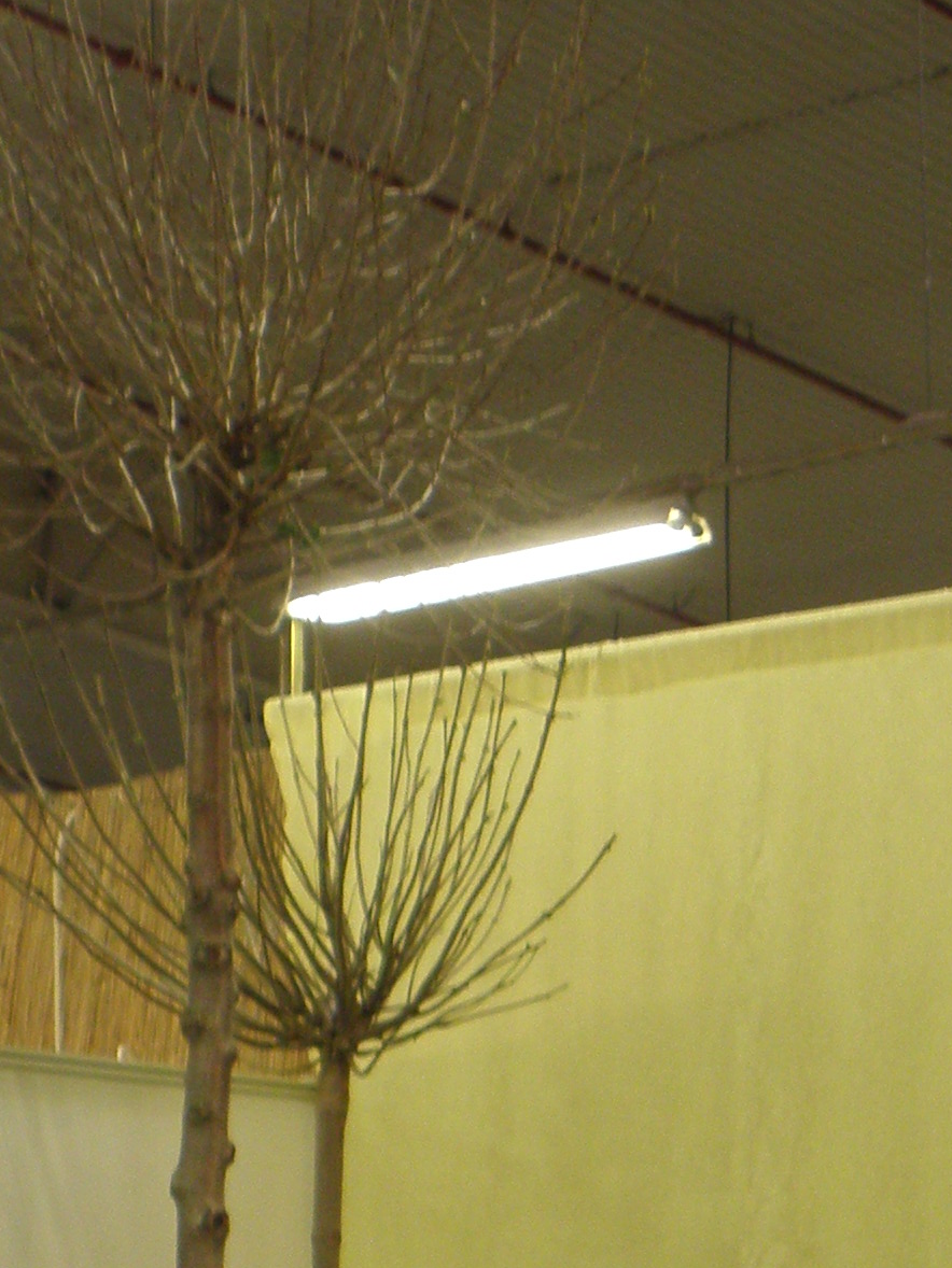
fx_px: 4692
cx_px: 1068
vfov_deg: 15.2
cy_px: 1135
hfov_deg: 11.4
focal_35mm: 128
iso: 125
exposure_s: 1/20
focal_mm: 6.85
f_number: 3.2
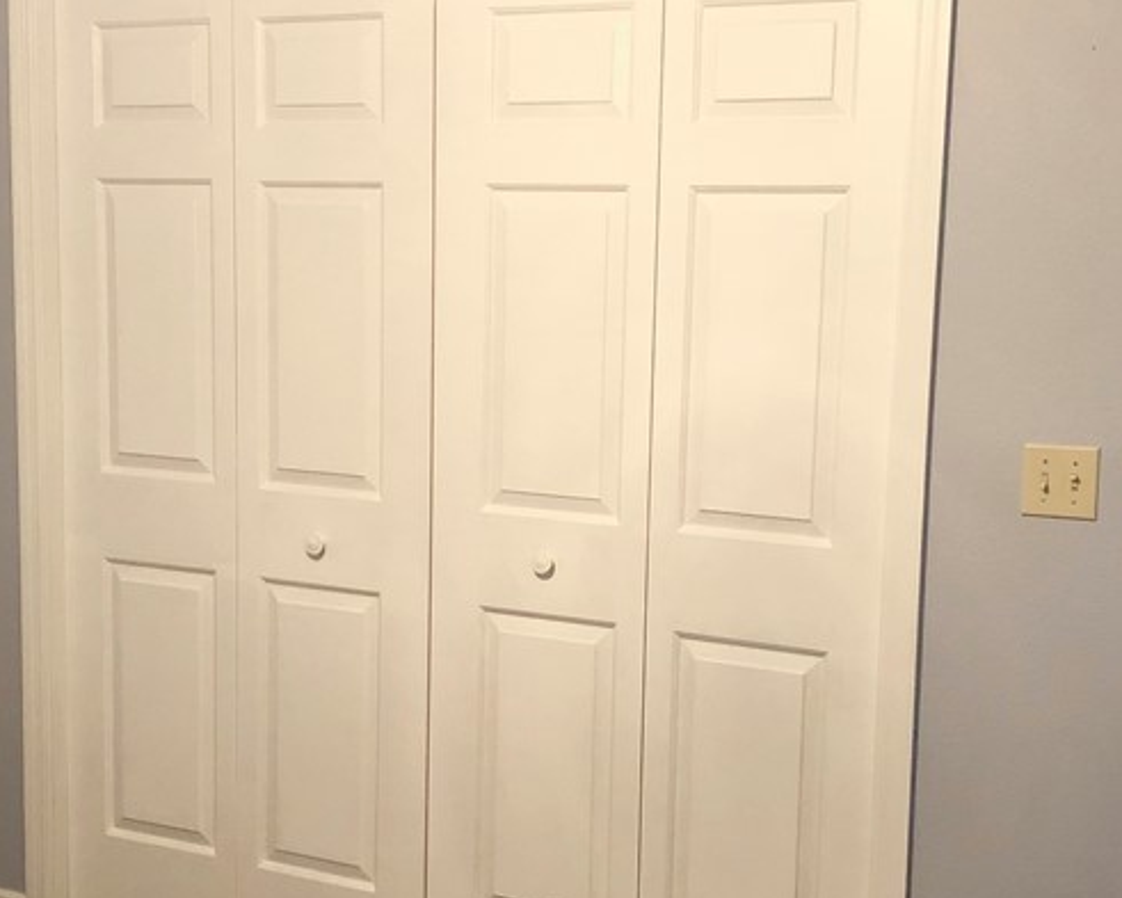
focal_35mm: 57
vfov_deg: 26.6
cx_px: 503
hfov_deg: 33.0
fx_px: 1893
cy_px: 544
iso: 80
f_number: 1.8
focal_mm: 3.99
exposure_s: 1/15
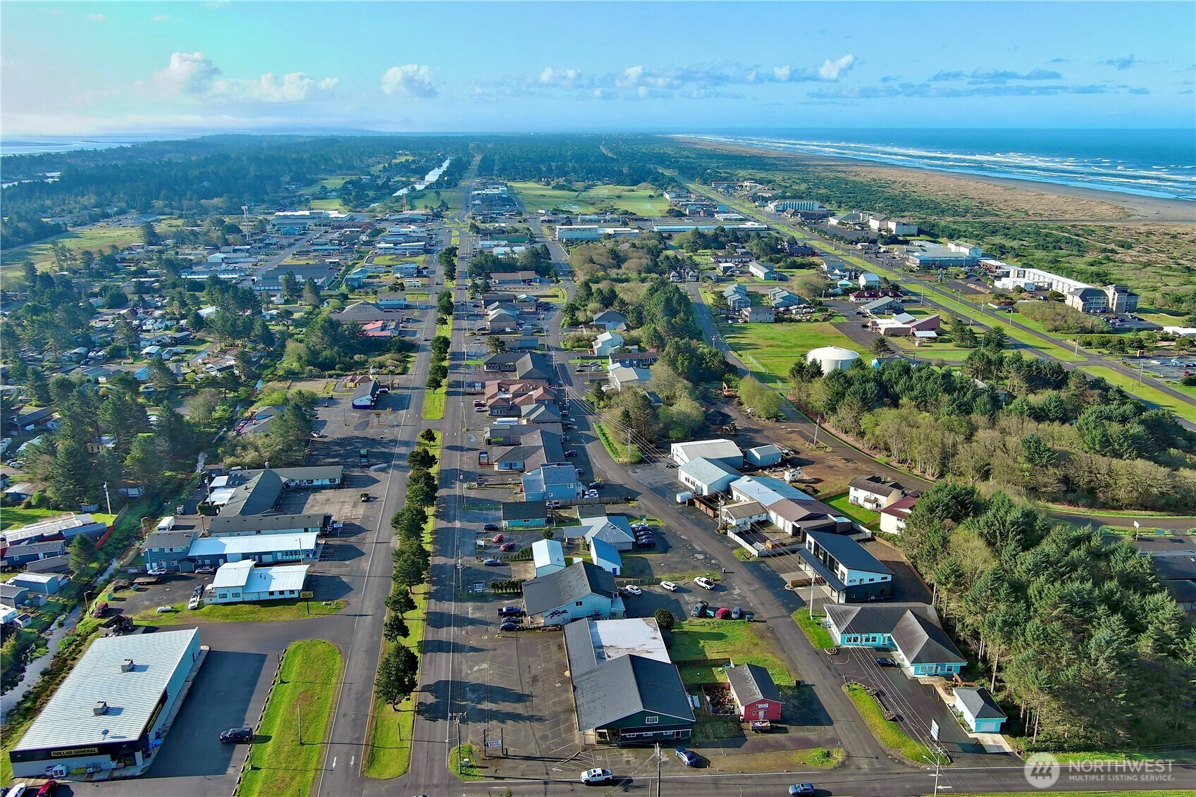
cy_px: 398
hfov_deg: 63.7
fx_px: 963
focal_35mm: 29
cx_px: 598
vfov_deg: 45.0
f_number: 2.8
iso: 100
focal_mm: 10.57
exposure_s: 1/773
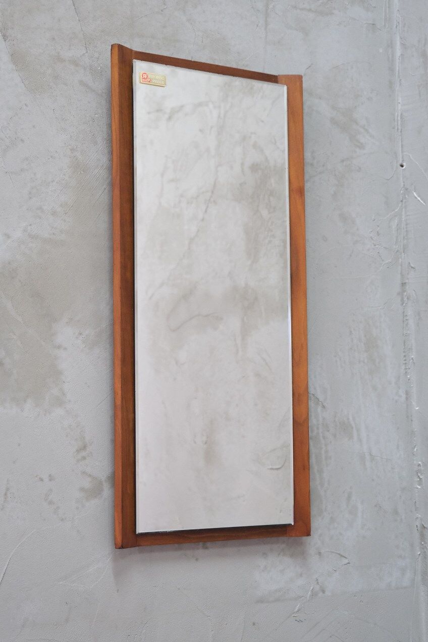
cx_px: 214
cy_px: 321
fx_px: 1141
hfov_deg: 21.2
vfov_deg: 31.4
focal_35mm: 64
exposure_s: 1/60
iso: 4000
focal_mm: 42.9
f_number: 4
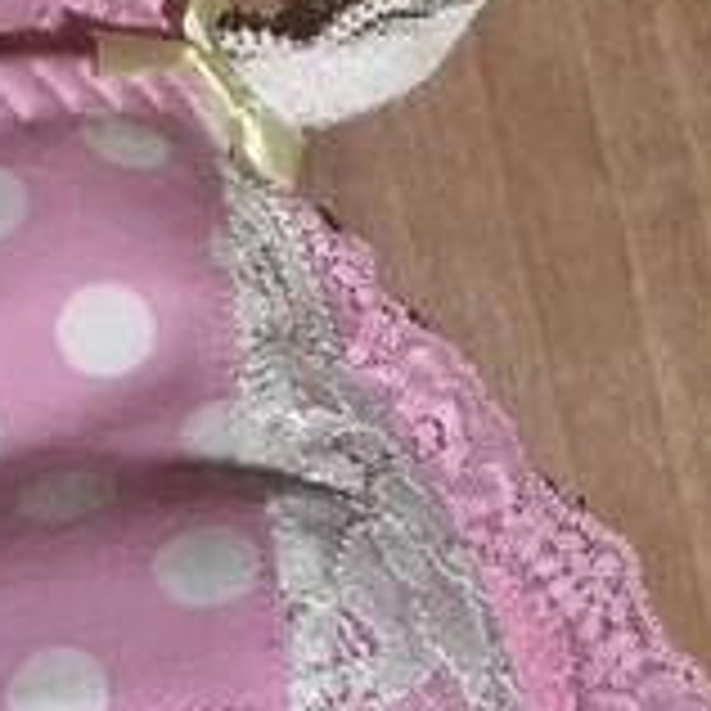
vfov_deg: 16.0
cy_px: 868
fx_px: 2417
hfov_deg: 16.7
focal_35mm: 104
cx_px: 374
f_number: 2.2
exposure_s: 1/30
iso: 32
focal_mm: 4.15
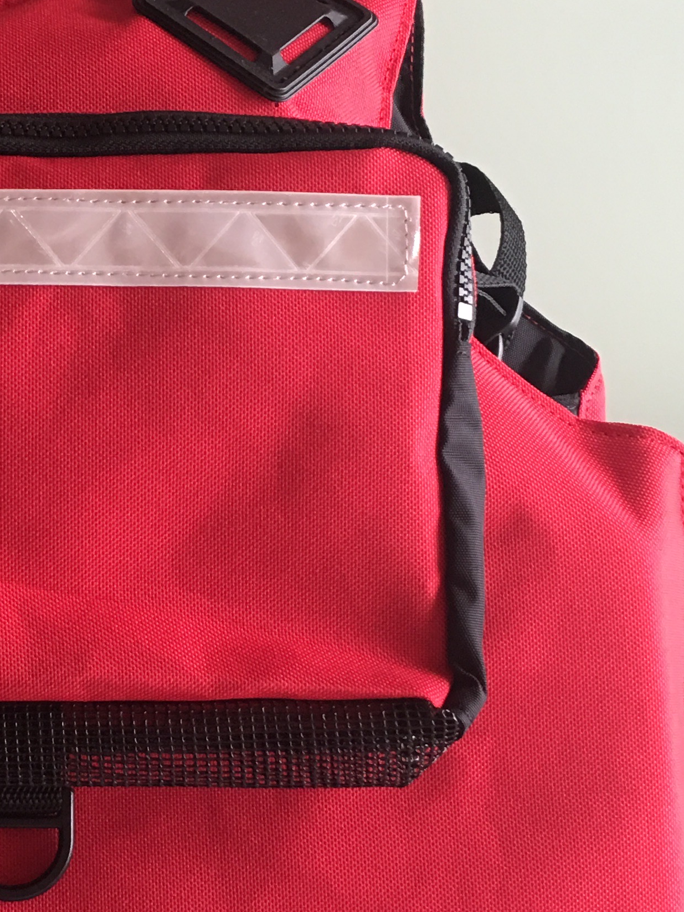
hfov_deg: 20.0
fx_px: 1871
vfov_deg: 27.4
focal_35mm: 71
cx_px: -14
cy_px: 450
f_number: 2.2
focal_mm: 4.15
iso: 50
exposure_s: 1/15
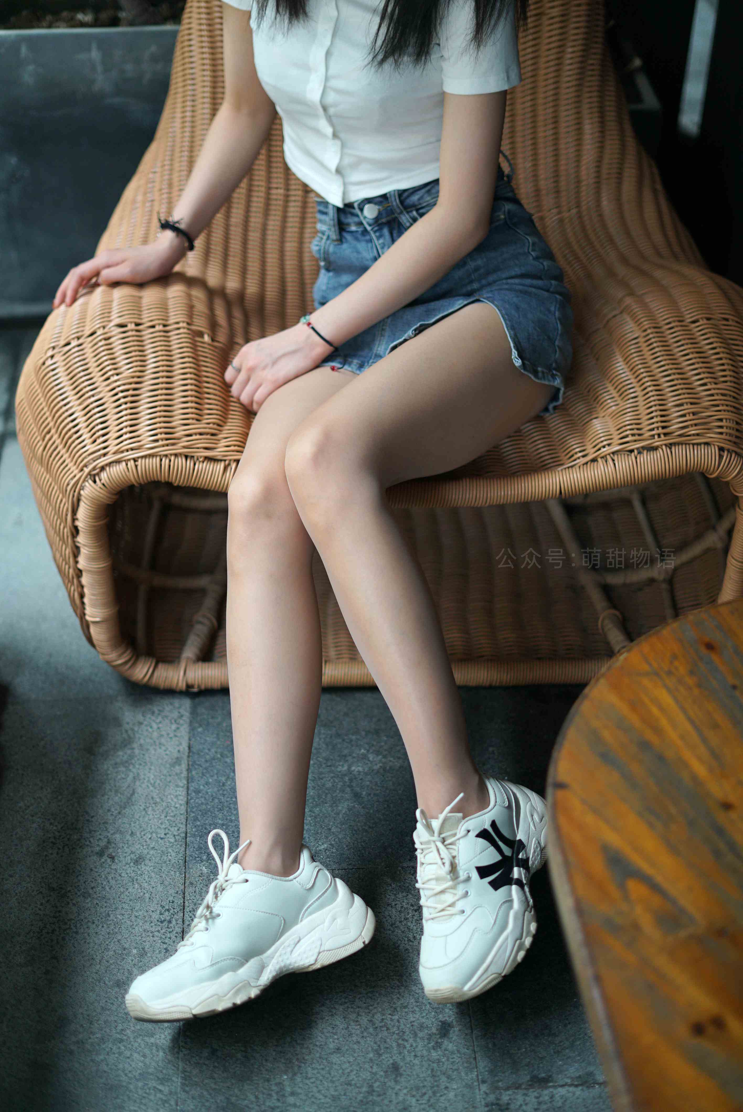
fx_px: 1546
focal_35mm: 50
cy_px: 556
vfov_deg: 39.6
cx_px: 372
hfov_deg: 27.0
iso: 200
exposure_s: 1/500
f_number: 1.8
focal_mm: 50
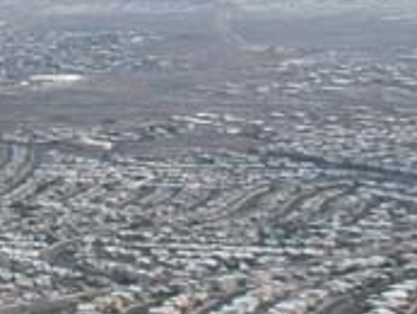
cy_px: -22
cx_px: -352
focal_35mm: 162
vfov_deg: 9.1
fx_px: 1953
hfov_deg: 11.3
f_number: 7.9
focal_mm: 5.8
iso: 50
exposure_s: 1/124
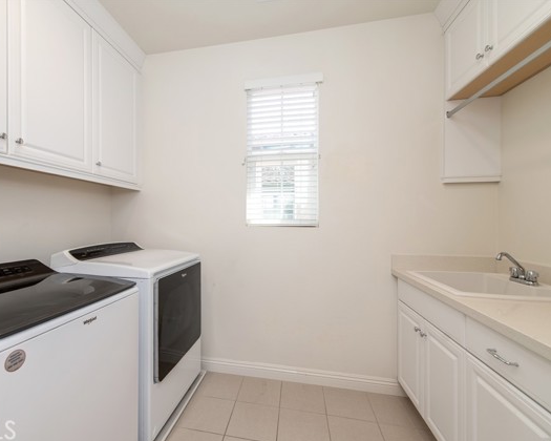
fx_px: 261
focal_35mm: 16
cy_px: 222
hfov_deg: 92.6
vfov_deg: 80.4
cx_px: 238
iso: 200
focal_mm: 14
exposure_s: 1/80
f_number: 5
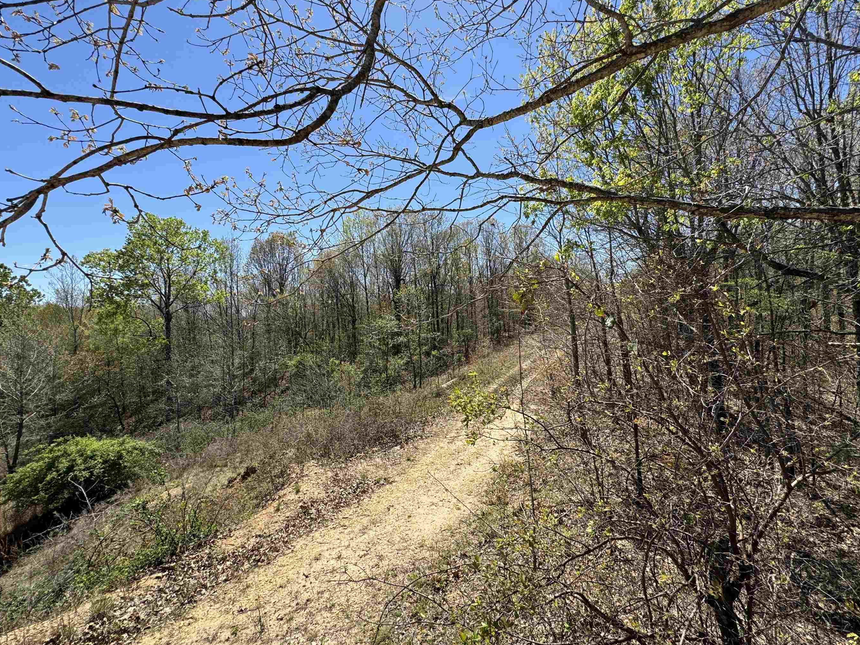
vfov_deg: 78.0
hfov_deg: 94.2
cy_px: 304
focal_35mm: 16
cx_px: 473
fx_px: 398
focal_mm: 2.22
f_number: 2.2
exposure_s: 1/1420
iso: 50
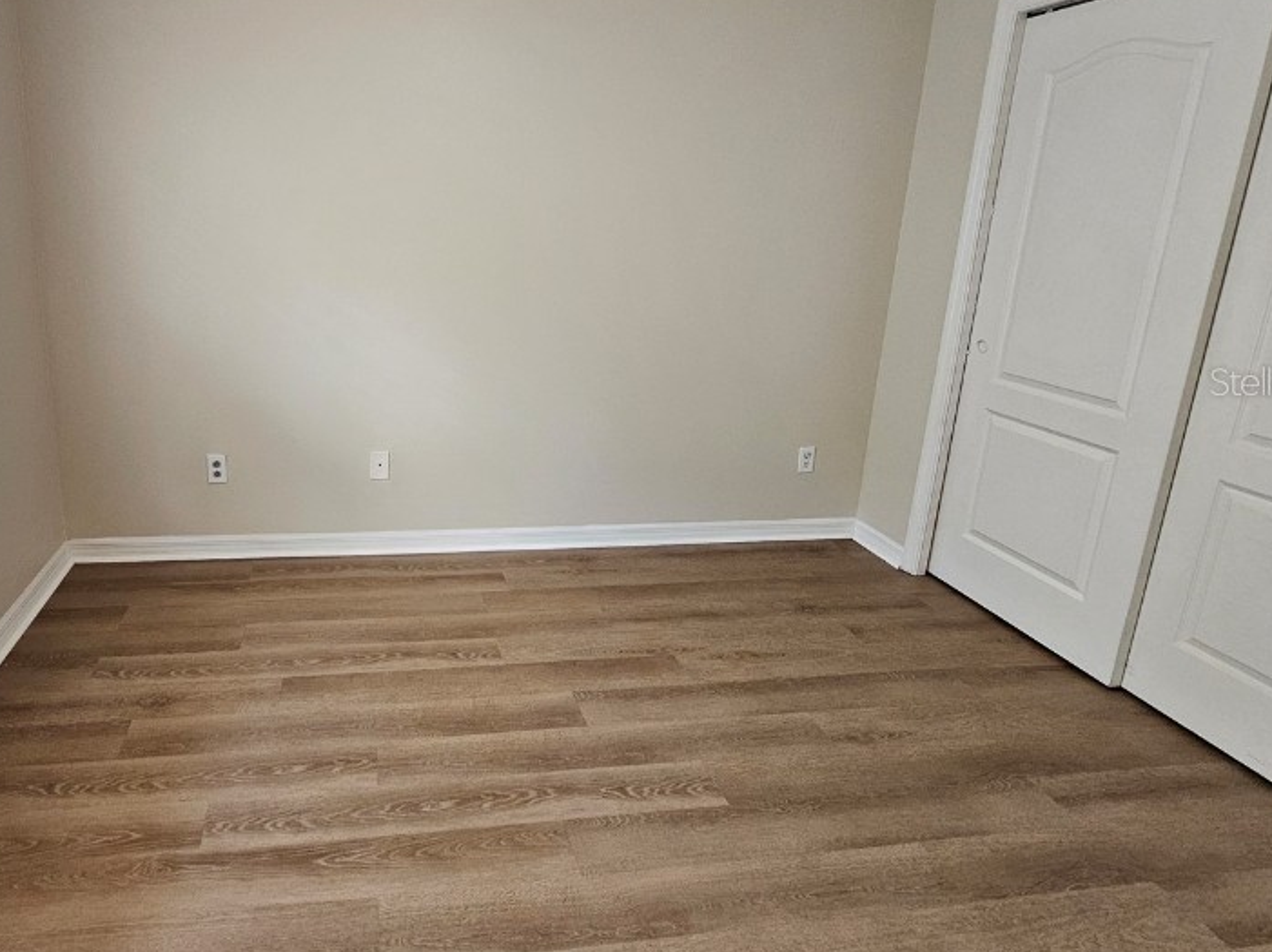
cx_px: 452
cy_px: 381
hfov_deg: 82.5
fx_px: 698
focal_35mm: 19
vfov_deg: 68.0
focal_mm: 2.2
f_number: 2.2
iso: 400
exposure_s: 1/60
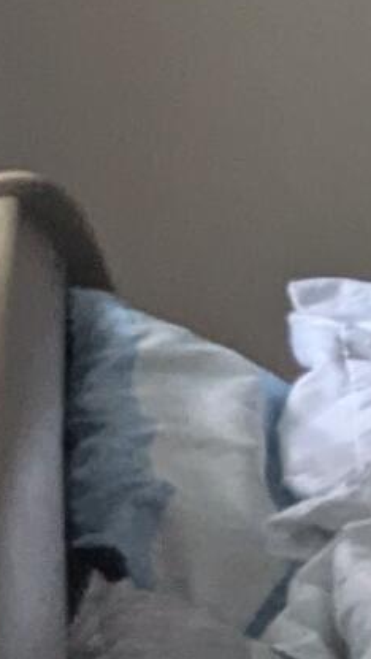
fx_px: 1924
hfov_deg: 6.2
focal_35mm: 110
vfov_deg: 18.6
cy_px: -89
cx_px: 1901
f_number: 2.2
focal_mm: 1.83
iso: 59
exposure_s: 1/6
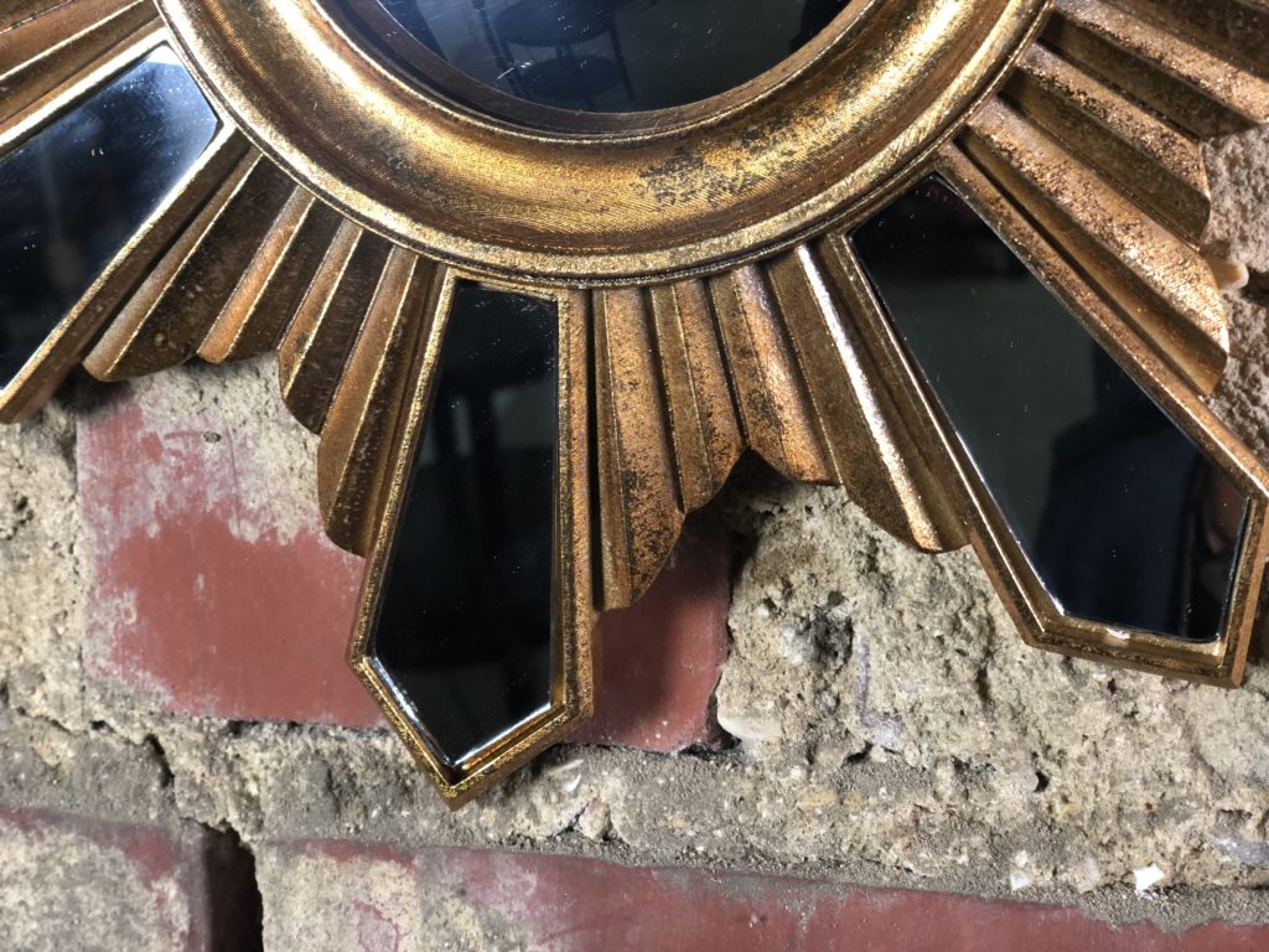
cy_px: 476
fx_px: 1906
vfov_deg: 28.0
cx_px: 634
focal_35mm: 52
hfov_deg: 36.8
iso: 125
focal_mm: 6
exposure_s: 1/33
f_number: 2.4
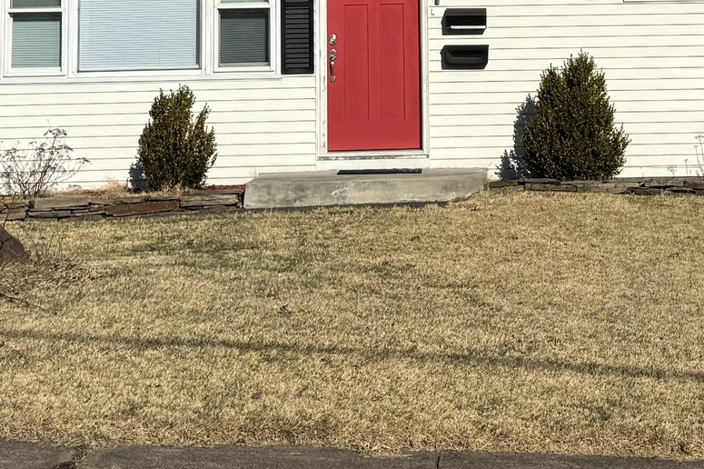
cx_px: 530
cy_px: -138
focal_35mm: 99
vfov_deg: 13.3
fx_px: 1935
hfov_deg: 20.5
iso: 80
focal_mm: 6.76
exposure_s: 1/7937
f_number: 1.78
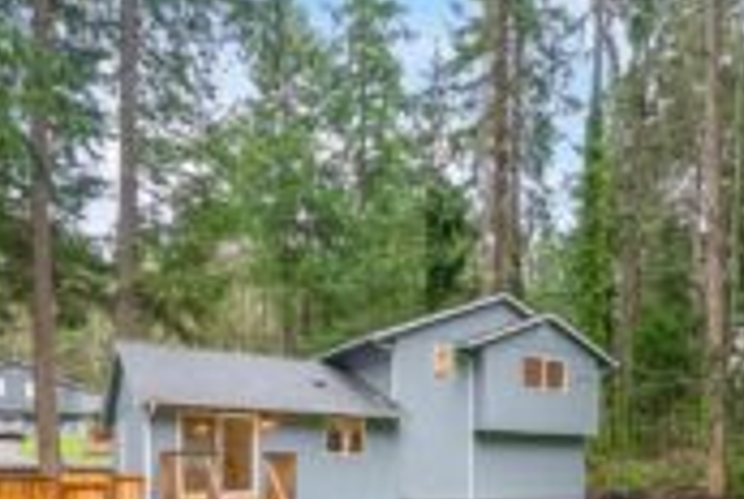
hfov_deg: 60.9
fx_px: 621
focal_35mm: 30
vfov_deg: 39.2
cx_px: 469
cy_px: 488
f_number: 7.1
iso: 320
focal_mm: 13
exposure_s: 1/30
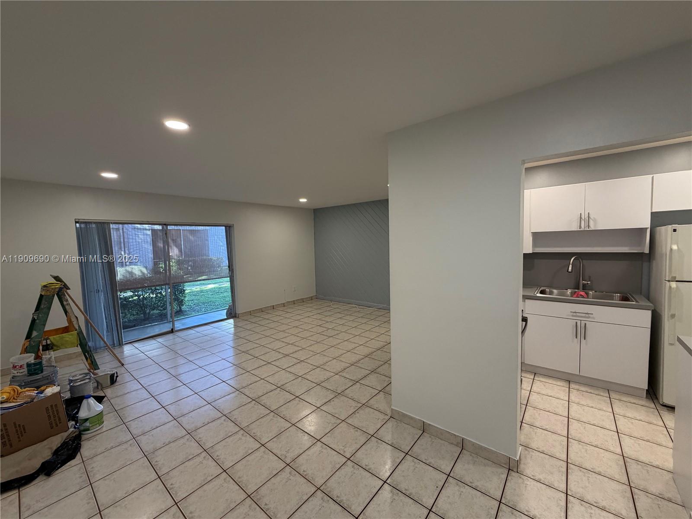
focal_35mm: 14
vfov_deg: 85.7
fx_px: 280
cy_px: 260
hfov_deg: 102.1
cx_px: 346
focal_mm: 2.22
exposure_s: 1/120
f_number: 2.2
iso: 250
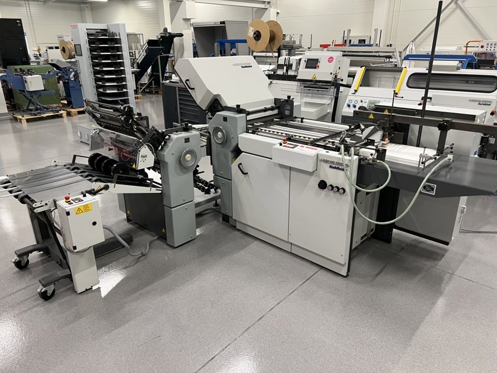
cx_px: 248
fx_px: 373
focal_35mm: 26
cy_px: 186
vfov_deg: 53.1
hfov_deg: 67.3
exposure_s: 1/91
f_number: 1.5
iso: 125
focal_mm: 5.7
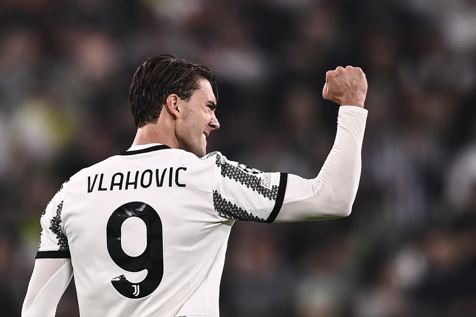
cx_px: 238
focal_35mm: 400
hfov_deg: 5.2
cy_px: 158
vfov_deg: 3.4
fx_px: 5288
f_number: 2.8
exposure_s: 1/1600
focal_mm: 400
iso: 1600
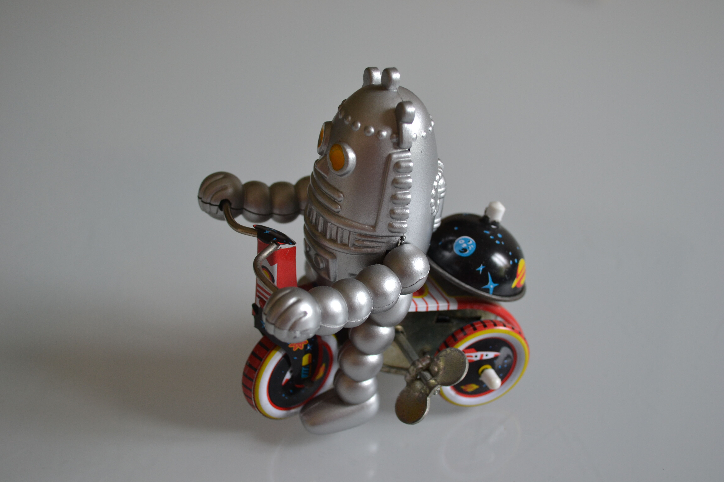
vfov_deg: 28.1
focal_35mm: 48
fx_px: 965
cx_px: 362
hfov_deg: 41.1
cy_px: 241
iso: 400
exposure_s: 1/30
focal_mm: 32
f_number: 4.8
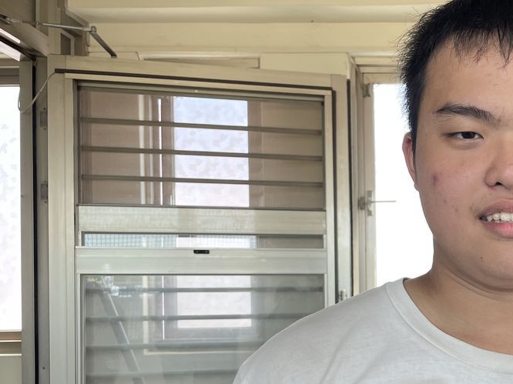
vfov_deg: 28.6
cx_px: 488
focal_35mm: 50
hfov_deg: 35.3
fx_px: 741
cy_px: 291
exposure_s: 1/120
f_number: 1.6
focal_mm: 4.2
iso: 40
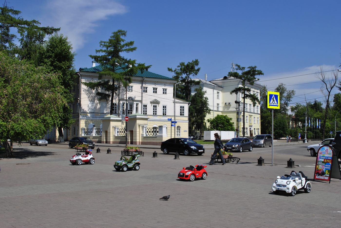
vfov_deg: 34.3
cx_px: 170
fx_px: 370
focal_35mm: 39
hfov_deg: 49.5
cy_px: 114
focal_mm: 26
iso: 100
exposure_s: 1/320
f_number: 10
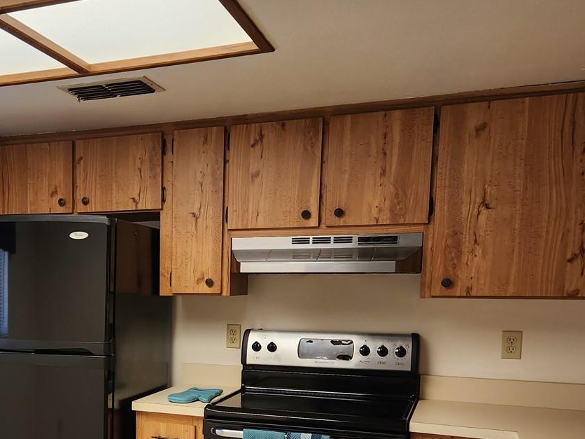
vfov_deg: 31.8
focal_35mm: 44
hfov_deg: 41.0
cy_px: 363
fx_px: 744
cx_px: 110
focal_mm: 5.4
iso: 100
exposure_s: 1/120
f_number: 1.8
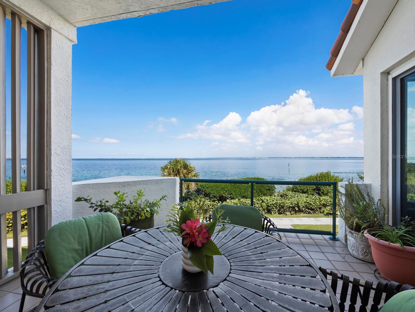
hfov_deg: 102.0
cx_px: 208
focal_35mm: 14
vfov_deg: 85.7
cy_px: 156
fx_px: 168
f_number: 10
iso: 400
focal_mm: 7
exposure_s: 1/100
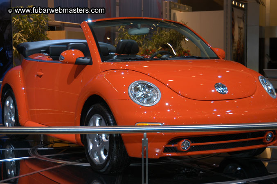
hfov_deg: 27.0
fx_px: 577
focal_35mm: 75
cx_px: 138
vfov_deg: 18.1
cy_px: 92
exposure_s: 1/80
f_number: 5
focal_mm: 50
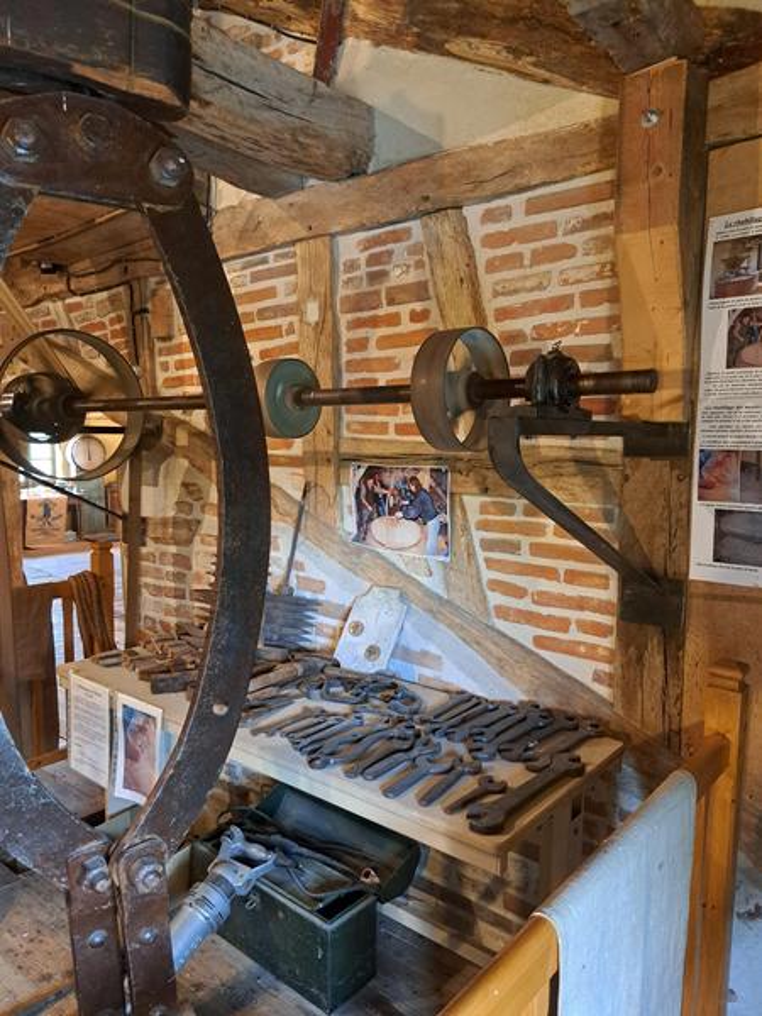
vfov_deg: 71.6
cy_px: 508
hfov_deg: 56.8
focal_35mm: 24
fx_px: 704
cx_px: 381
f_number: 1.8
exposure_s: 1/33
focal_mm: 5.23
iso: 500
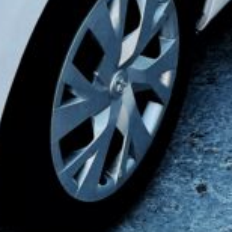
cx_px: 2
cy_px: -190
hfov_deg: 14.9
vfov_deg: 13.5
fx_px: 872
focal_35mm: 115
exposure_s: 1/110
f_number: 1.6
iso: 125
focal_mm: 5.1
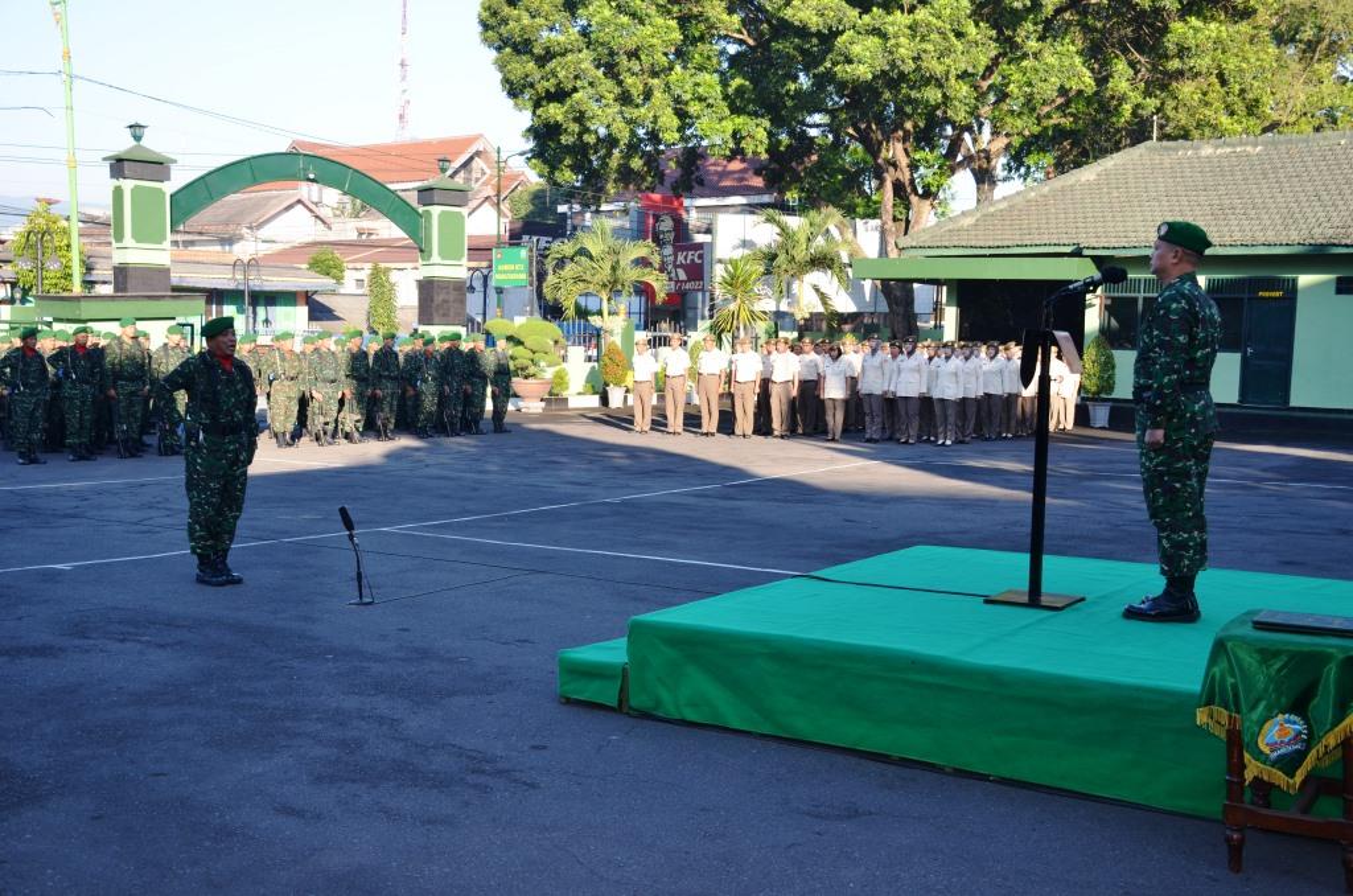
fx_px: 1519
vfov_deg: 32.9
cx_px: 676
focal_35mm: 40
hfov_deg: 48.0
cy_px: 448
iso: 200
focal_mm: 27
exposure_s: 1/250
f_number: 5.6
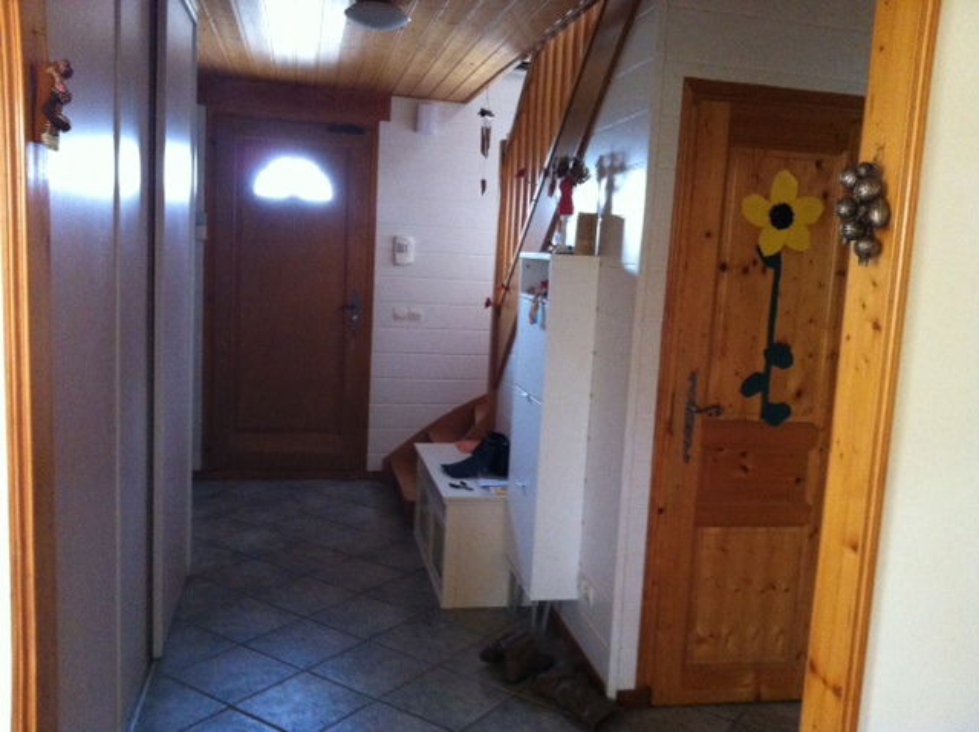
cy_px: 366
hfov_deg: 52.7
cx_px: 490
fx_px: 988
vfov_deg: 40.6
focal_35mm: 35
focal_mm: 3.85
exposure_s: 1/17
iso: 400
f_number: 2.8
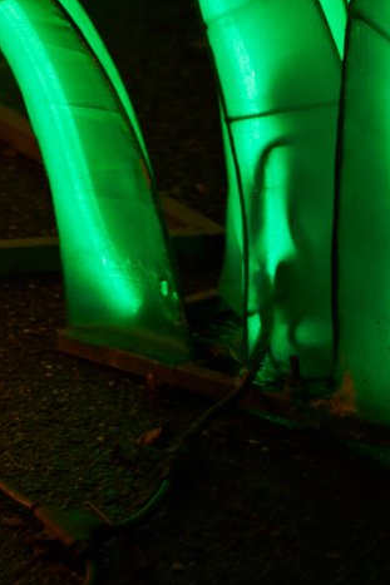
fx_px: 3122
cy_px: -923
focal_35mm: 192
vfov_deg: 9.3
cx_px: -617
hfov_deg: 6.7
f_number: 1.4
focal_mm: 35
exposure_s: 1/100
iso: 100
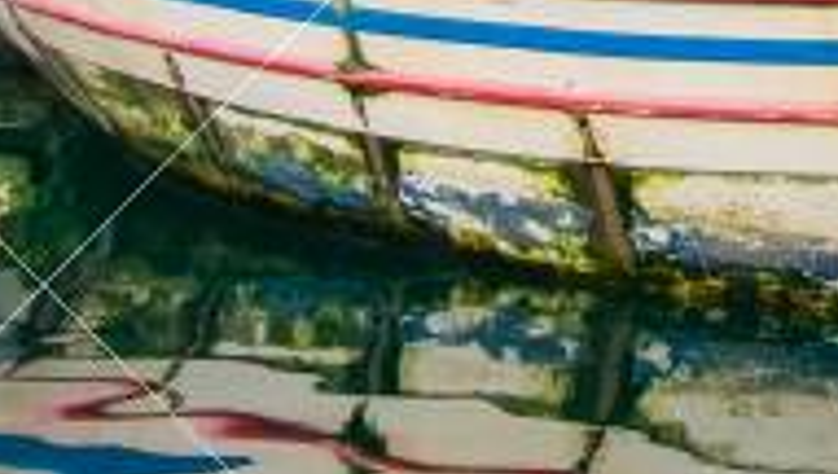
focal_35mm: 256
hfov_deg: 8.0
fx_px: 5696
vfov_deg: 4.6
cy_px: -702
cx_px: 1641
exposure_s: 1/150
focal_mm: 24.3
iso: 200
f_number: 10
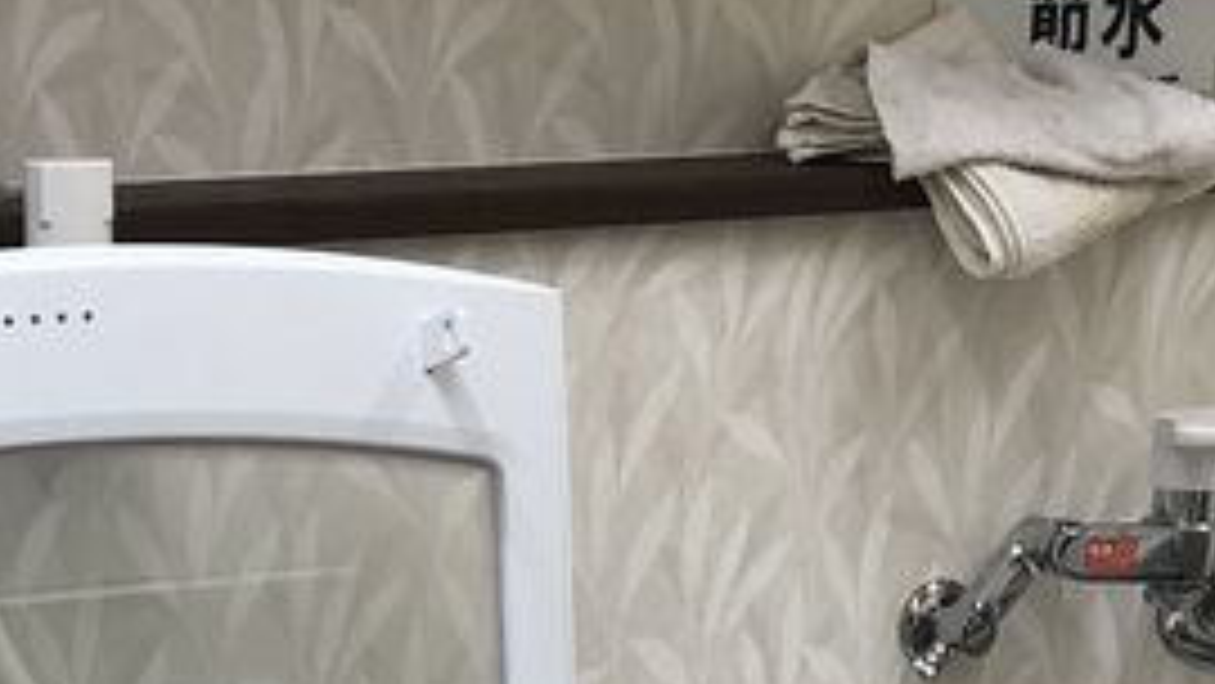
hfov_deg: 18.4
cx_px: 104
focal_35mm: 114
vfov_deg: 9.4
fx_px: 3673
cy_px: 1656
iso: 32
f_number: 1.8
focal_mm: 3.99
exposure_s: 1/100
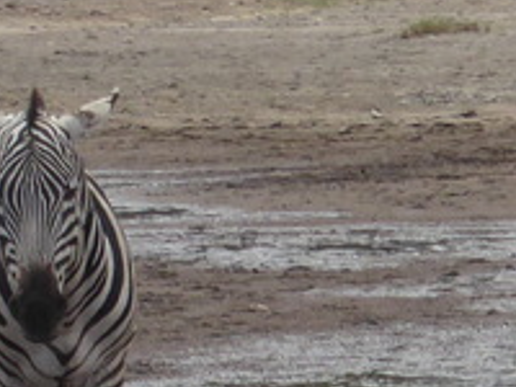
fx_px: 31214
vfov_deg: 0.7
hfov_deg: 0.9
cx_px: 748
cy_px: 1055
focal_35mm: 2094
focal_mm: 57.7
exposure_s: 1/320
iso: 100
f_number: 5.9
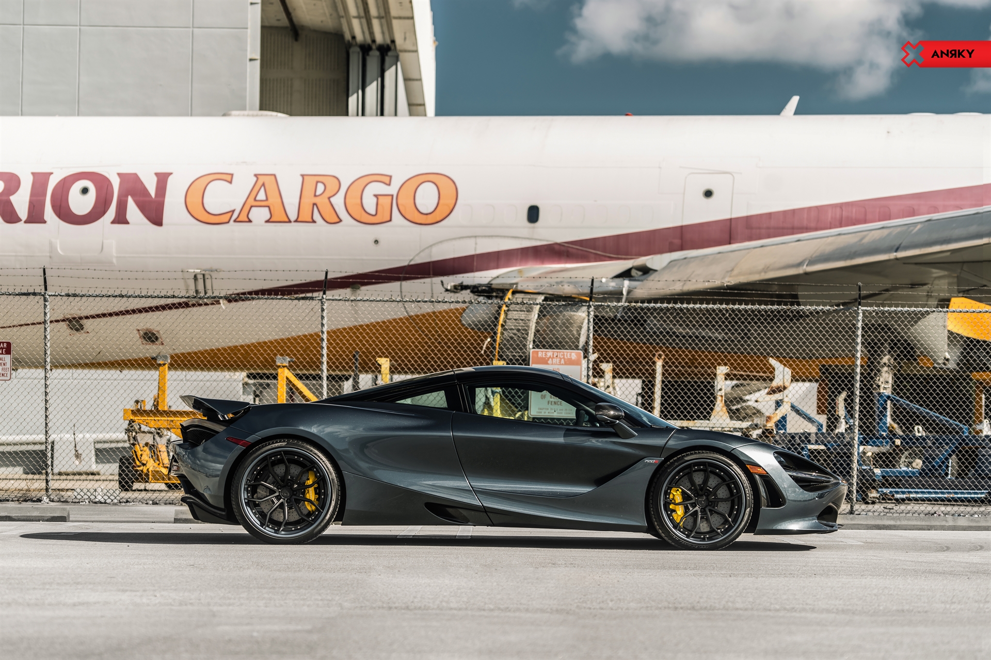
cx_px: 496
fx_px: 2945
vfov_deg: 12.8
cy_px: 330
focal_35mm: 107
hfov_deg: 19.1
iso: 50
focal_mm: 107
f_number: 5
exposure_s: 1/160
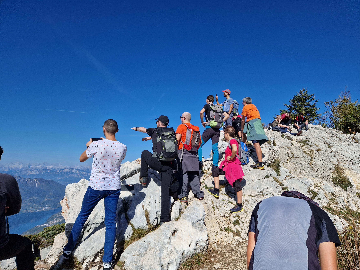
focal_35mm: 23
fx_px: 239
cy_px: 135
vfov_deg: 58.9
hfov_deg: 73.9
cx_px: 180
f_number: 1.8
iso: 50
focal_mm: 5.4
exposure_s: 1/3000
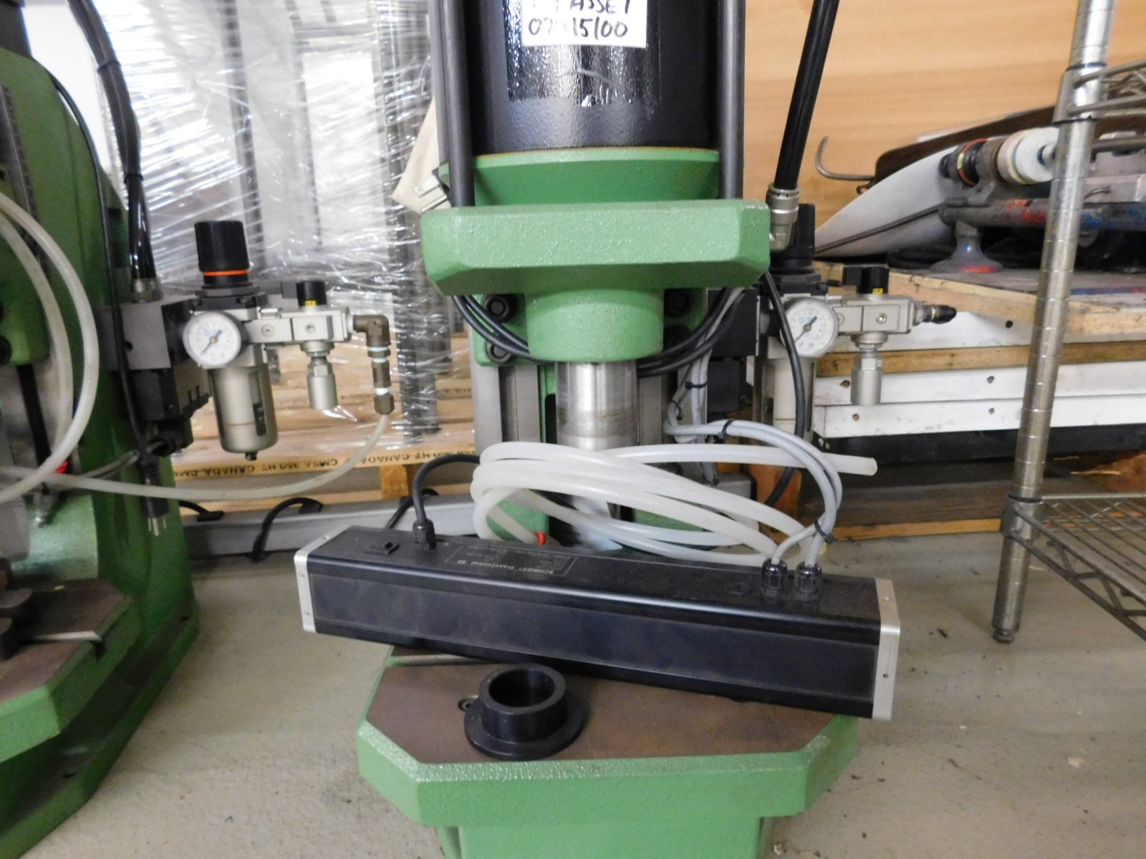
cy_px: 430
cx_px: 573
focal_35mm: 23
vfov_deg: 58.9
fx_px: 761
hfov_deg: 73.9
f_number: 3
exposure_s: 1/8
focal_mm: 4
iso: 560
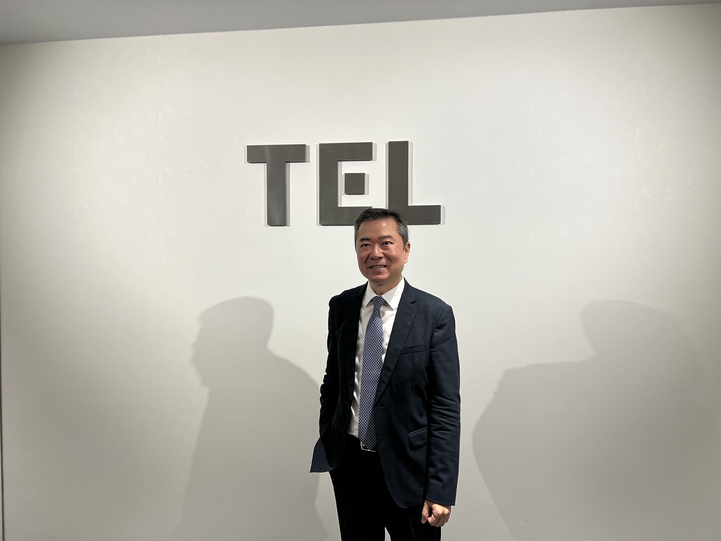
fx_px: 542
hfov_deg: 67.3
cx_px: 360
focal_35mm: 26
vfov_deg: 53.1
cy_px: 270
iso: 64
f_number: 1.5
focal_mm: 5.7
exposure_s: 1/121
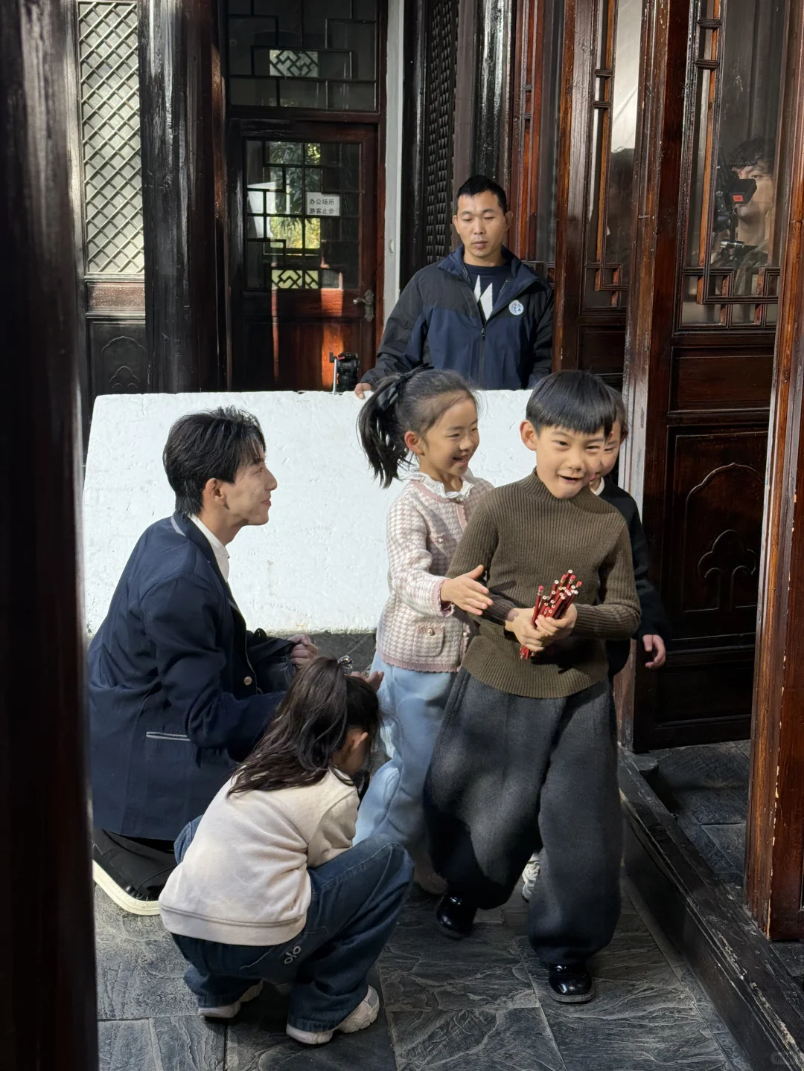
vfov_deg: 39.7
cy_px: 536
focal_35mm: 48
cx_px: 402
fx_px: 1486
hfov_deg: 30.3
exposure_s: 1/167
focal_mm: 6.76
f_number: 1.78
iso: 50
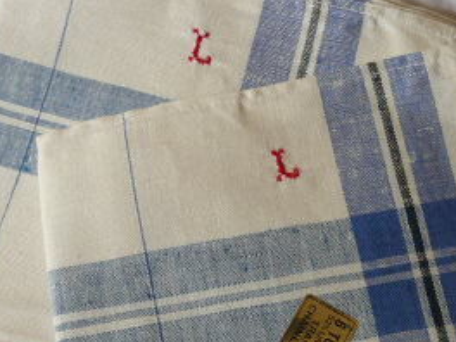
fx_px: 896
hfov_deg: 28.5
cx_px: 207
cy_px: 245
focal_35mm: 68
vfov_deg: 21.5
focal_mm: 4.6
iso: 100
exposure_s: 1/30
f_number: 2.8
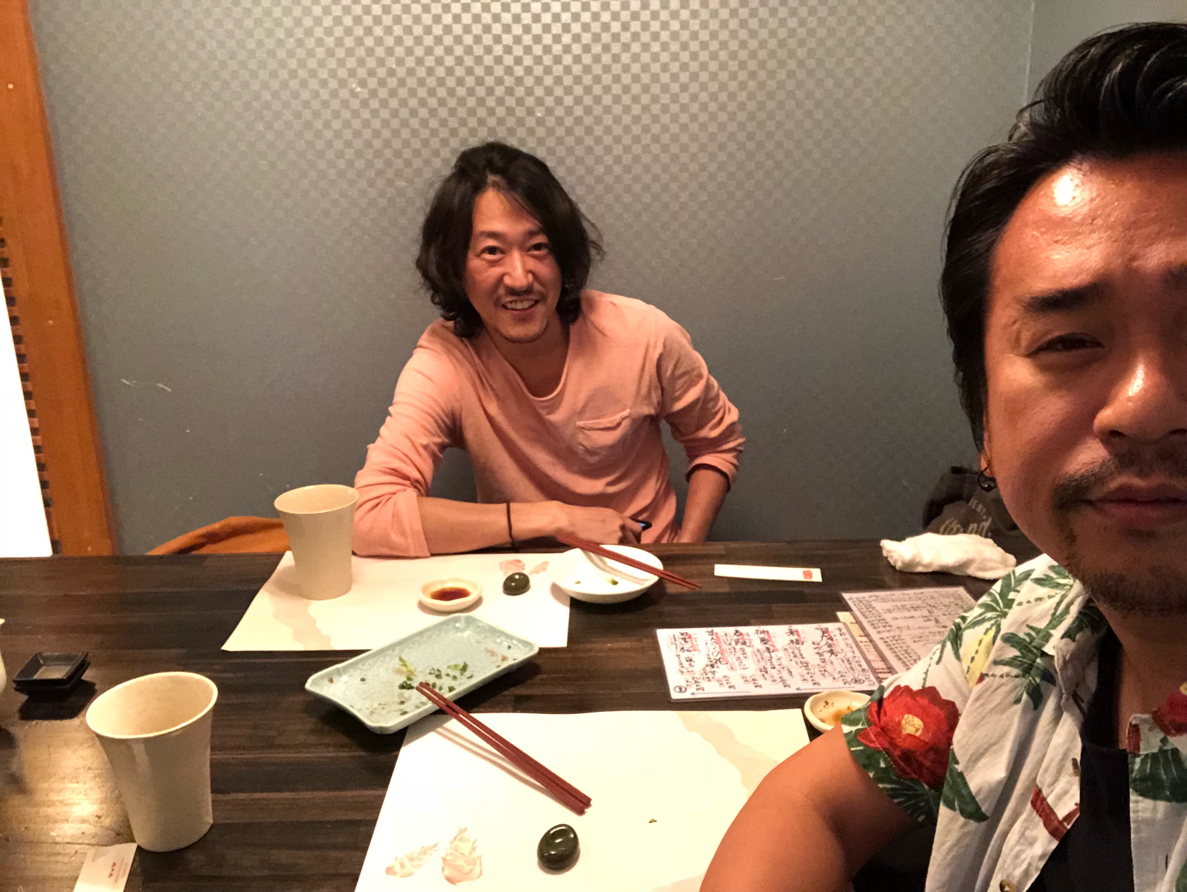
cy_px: 446
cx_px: 594
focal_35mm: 32
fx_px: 1098
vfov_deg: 44.2
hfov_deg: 56.8
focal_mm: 2.87
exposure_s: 1/17
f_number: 2.2
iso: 640
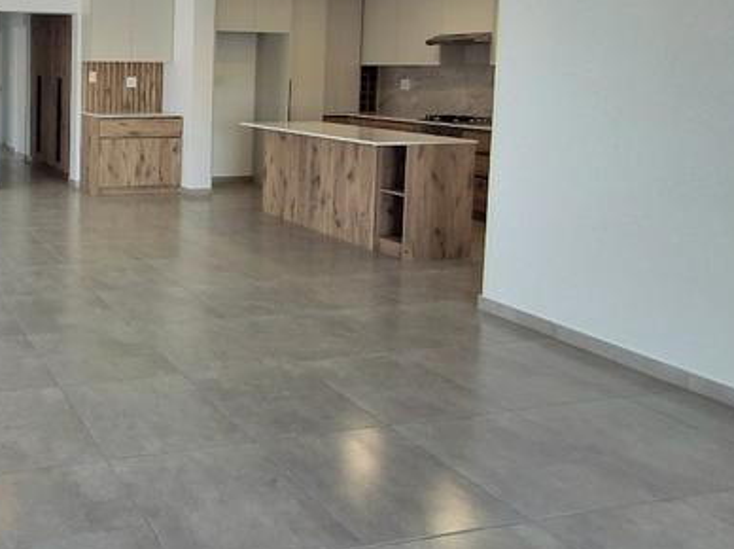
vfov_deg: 41.4
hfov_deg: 46.5
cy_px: 128
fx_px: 699
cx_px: 2
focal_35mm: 33
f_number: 2.2
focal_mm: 1.64
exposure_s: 1/60.2
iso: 40
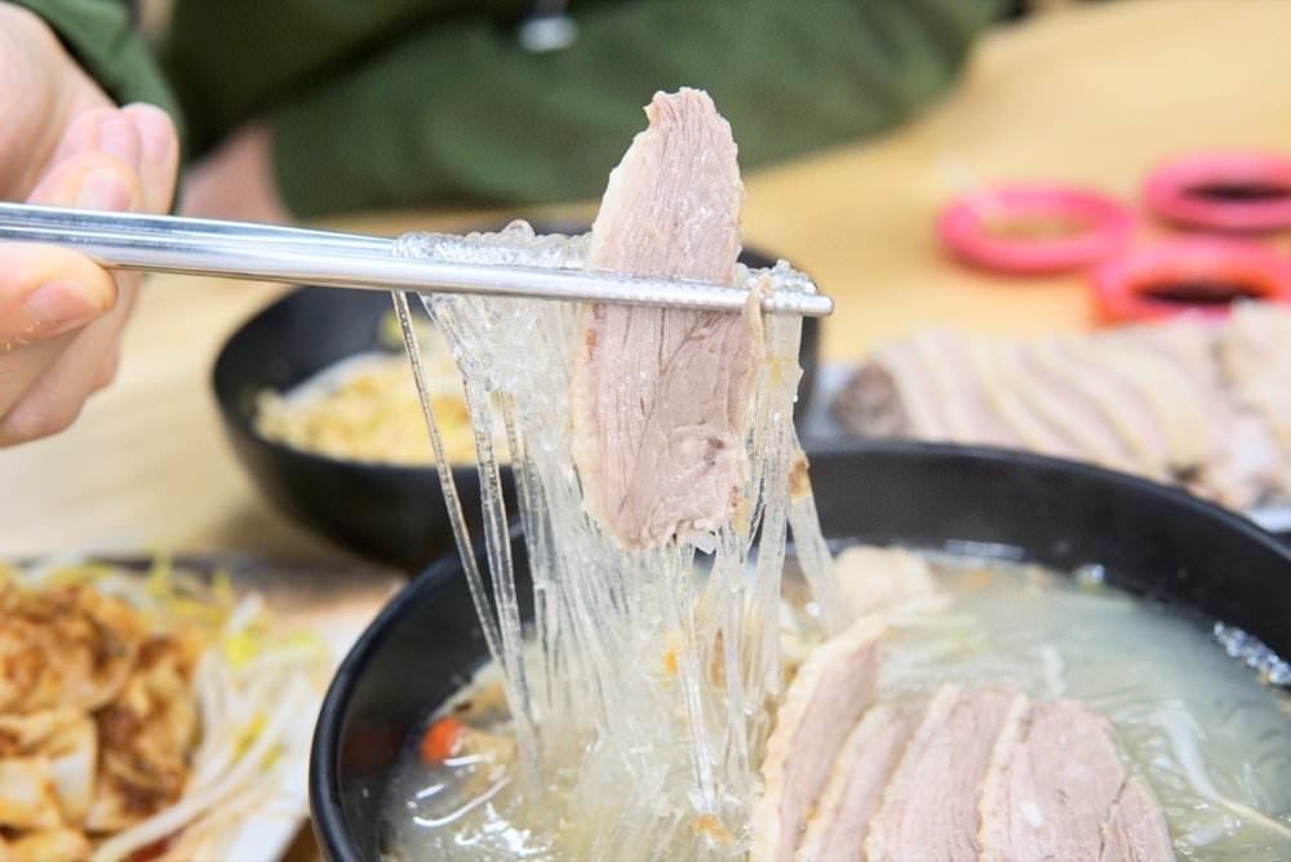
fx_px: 1615
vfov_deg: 29.9
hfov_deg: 43.6
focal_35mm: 45
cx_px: 646
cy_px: 431
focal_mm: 30
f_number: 4
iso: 640
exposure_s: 1/60
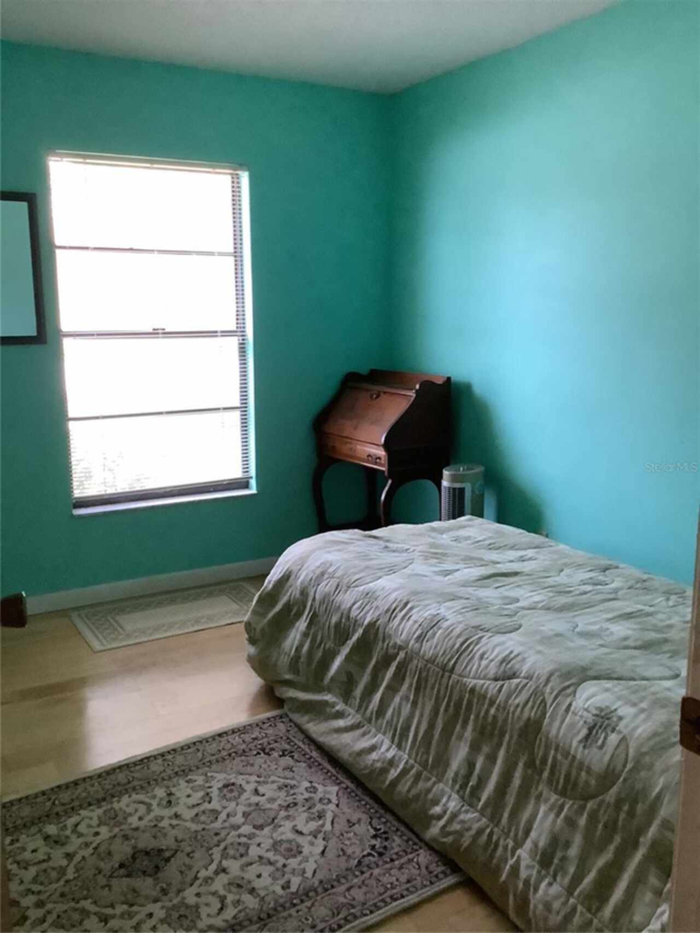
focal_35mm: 31
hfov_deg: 45.5
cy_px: 466
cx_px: 350
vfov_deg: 58.3
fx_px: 836
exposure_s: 1/40
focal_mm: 3.3
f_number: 2.4
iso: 320
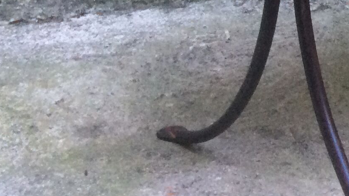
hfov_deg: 18.1
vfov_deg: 10.5
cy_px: -140
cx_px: 474
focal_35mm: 109
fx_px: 1009
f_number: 2.4
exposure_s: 1/25
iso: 125
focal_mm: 3.3
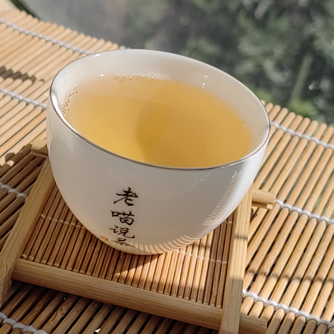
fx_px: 819
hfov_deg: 23.0
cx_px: 143
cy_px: 168
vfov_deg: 23.1
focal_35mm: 75
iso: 50
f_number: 1.8
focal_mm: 5.54
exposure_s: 1/3509
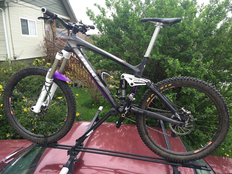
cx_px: 116
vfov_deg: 48.2
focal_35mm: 29
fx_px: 194
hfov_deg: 61.7
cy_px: 87
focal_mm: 4.15
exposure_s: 1/165
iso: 32
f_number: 2.2
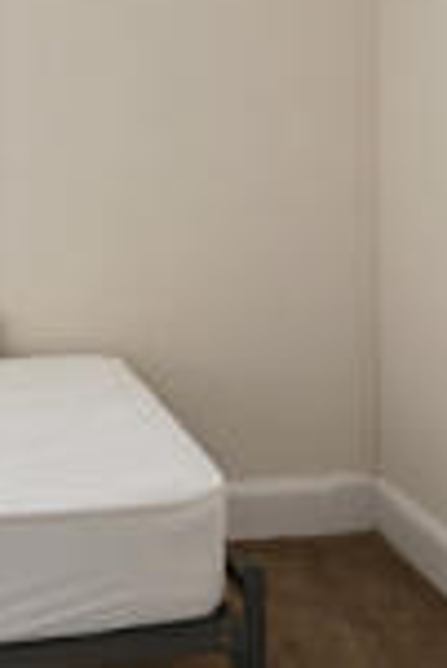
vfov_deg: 42.6
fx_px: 818
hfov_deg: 29.9
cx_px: 93
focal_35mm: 44
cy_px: 139
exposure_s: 1/40
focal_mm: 14
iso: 450
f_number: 7.1
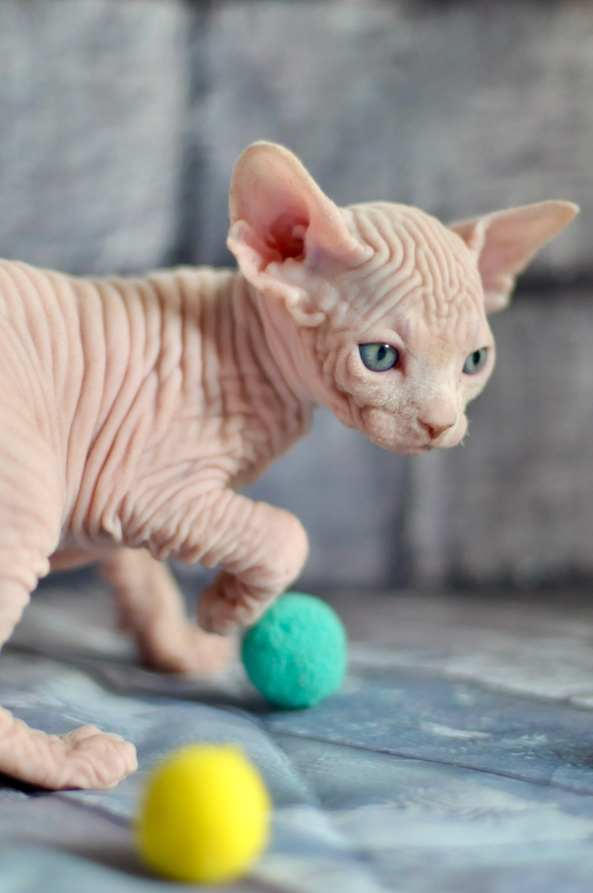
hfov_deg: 16.0
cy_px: 492
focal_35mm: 85
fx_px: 2106
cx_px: 299
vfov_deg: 23.9
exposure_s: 1/1250
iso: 800
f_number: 1.4
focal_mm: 50
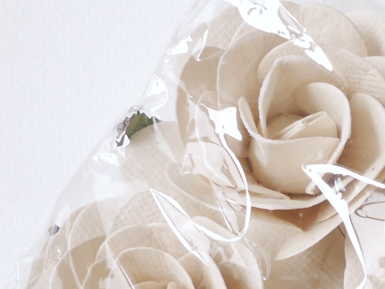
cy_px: 491
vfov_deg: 8.2
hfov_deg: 10.3
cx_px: 816
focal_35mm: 175
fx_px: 1947
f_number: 4.5
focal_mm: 20
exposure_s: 1/125
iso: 800
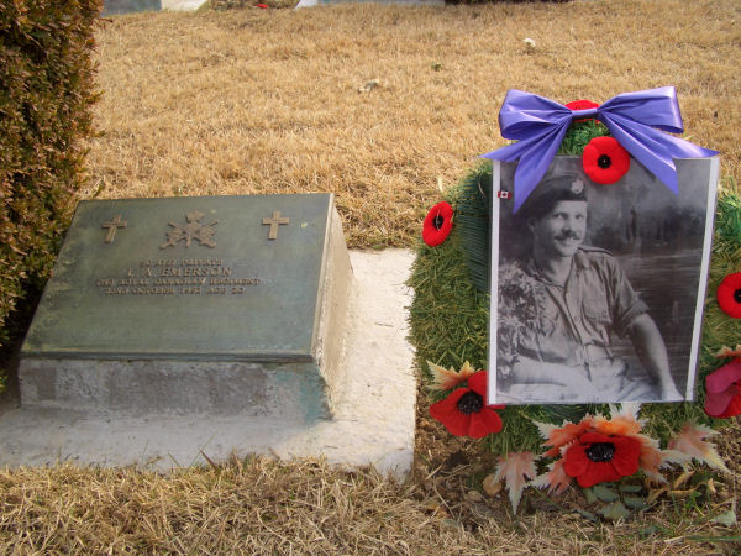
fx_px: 749
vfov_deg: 40.7
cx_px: 370
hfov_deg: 52.6
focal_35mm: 35
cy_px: 278
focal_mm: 5.8
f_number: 4.3
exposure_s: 1/160
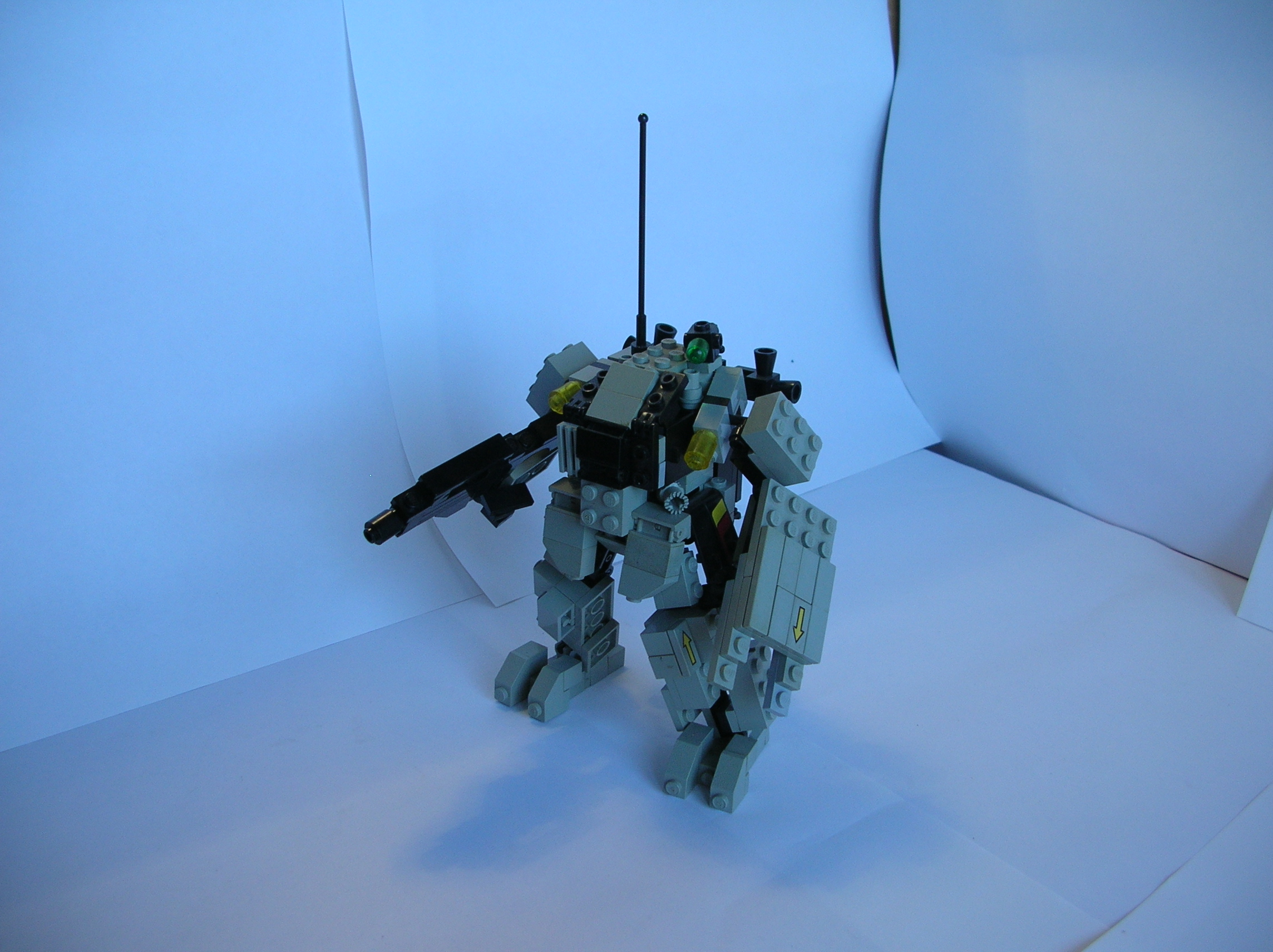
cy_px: 476
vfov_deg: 40.6
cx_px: 636
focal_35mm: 35
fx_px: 1286
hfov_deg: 52.7
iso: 50
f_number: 2.8
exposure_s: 1/25.5
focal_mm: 5.8
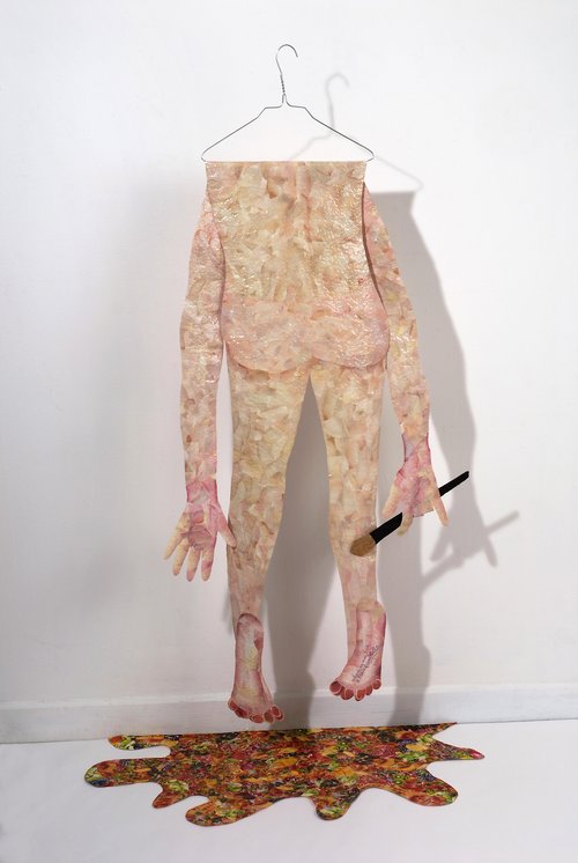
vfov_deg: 35.0
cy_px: 432
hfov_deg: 23.9
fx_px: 1368
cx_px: 289
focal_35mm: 57
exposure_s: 1/125
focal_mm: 38
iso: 100
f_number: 13
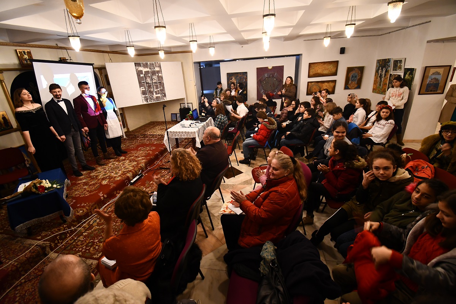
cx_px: 228
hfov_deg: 100.4
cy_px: 152
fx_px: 190
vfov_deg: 77.3
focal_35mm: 15
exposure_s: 1/25
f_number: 4.5
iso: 1600
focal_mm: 10
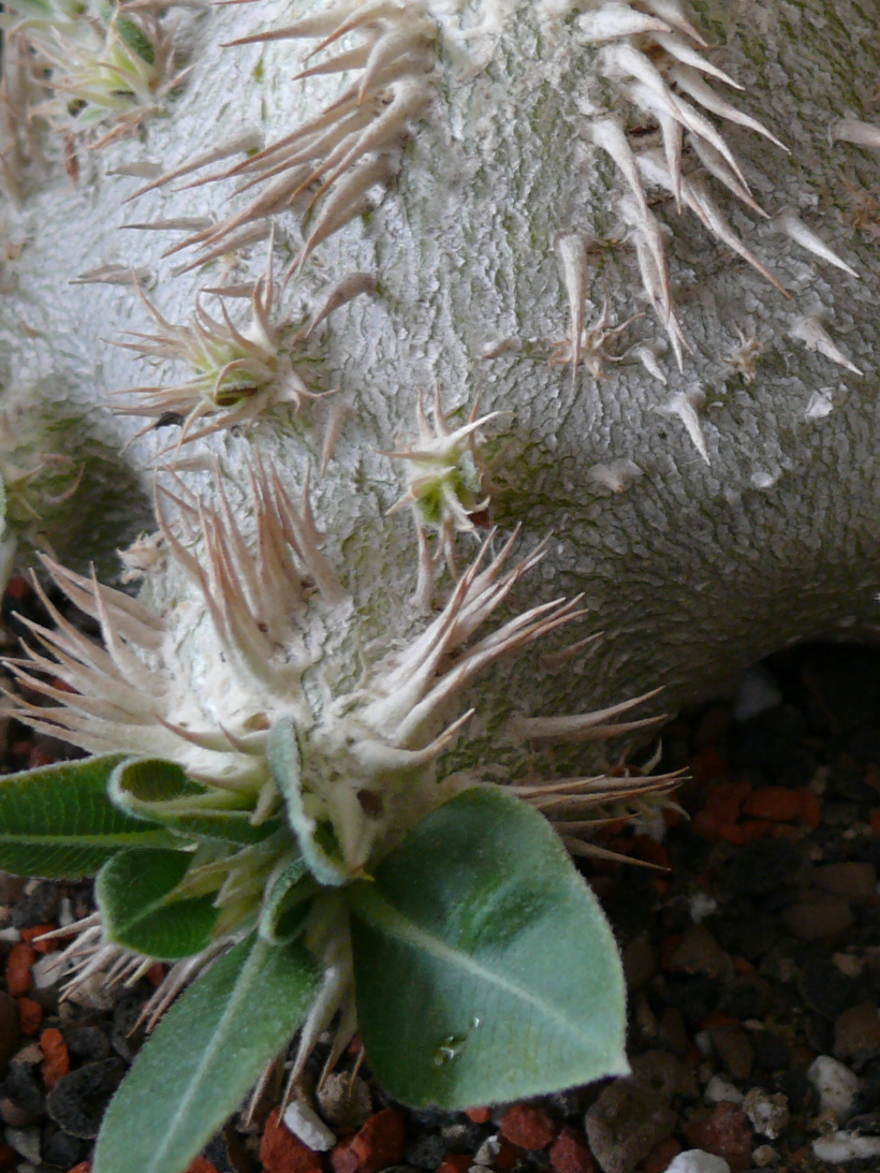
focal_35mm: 82
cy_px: 281
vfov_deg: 23.6
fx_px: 2779
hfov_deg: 17.7
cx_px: 776
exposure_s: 1/80
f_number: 2.8
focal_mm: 7.4
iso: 100
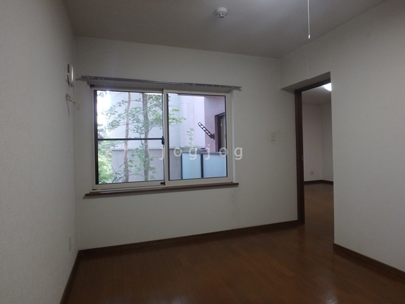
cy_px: 152
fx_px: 246
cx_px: 202
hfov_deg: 79.0
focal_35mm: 21
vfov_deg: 63.4
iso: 320
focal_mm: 3.7
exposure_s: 1/30
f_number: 3.5
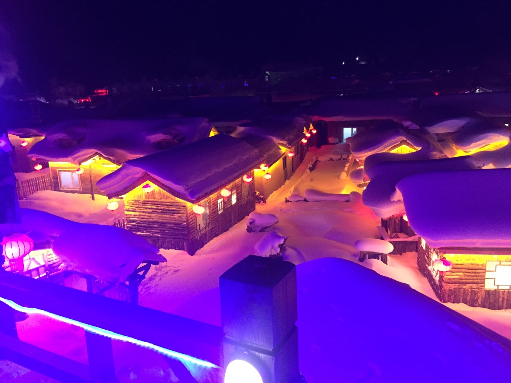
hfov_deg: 61.7
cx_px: 256
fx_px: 428
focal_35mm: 29
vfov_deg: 48.2
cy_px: 192
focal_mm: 4.15
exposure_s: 1/15
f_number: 2.2
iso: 250
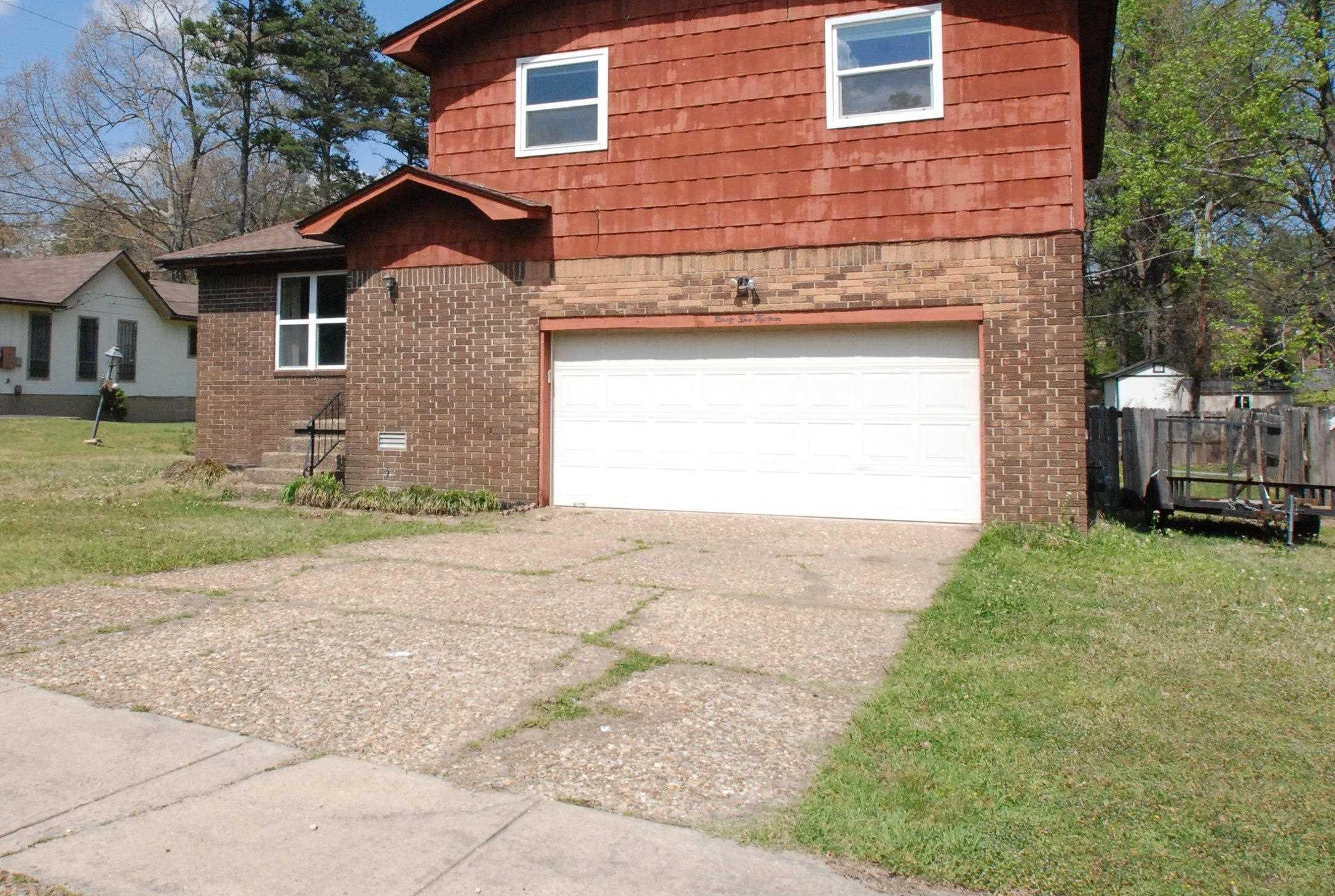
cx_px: 600
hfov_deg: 65.2
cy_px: 348
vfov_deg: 46.3
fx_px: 1040
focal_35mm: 28
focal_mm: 14
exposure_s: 1/1000
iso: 1250
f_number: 16
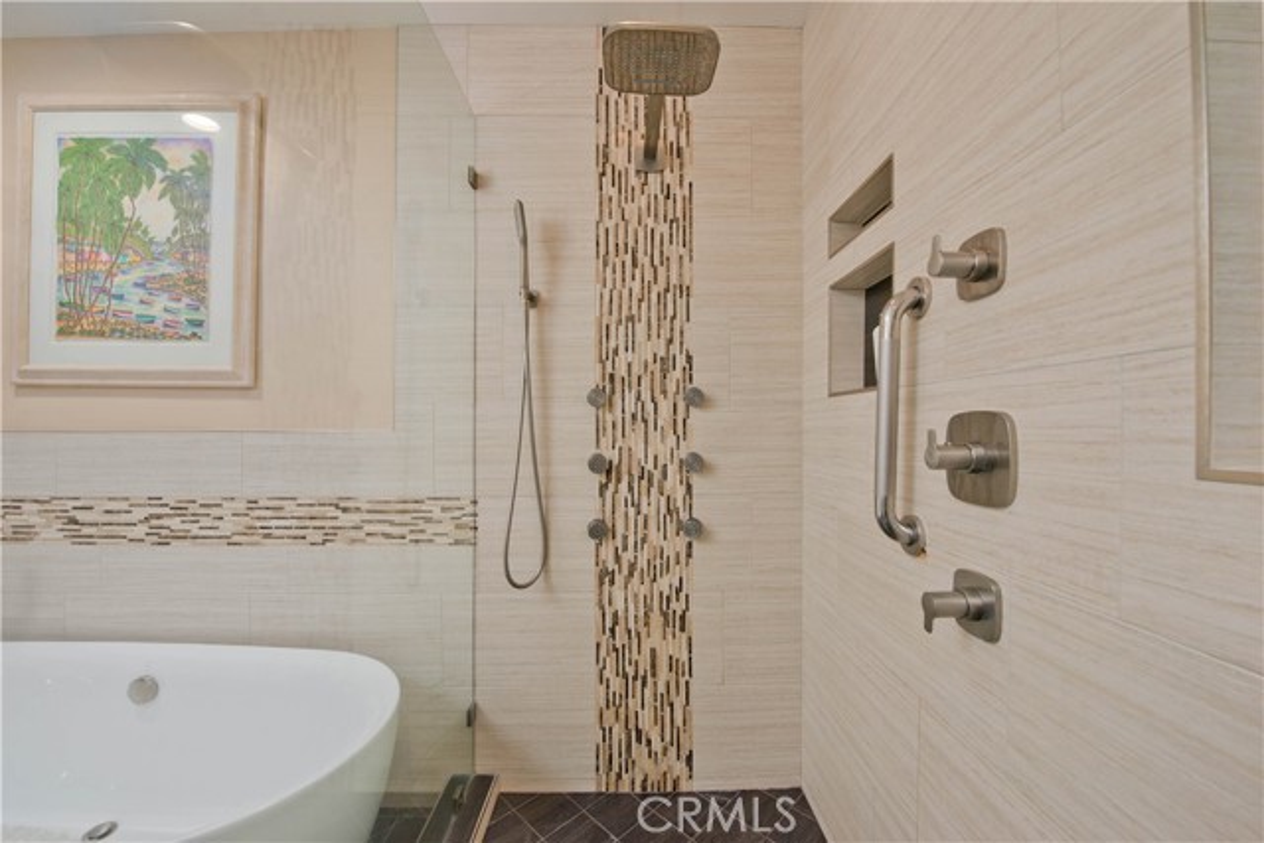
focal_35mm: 14
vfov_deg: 81.2
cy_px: 422
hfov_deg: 104.2
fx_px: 492
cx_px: 632
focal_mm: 14
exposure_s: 1/500
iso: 400
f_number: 7.1
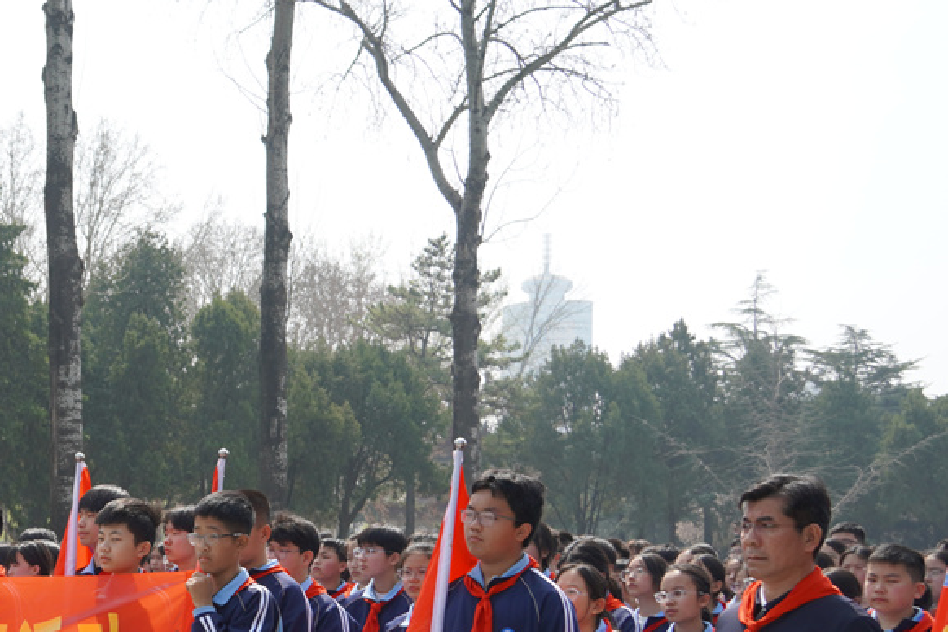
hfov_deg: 27.9
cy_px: 494
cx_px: 2
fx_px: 1791
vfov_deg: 19.8
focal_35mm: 68
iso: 100
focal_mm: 22
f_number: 4.5
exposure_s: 1/500
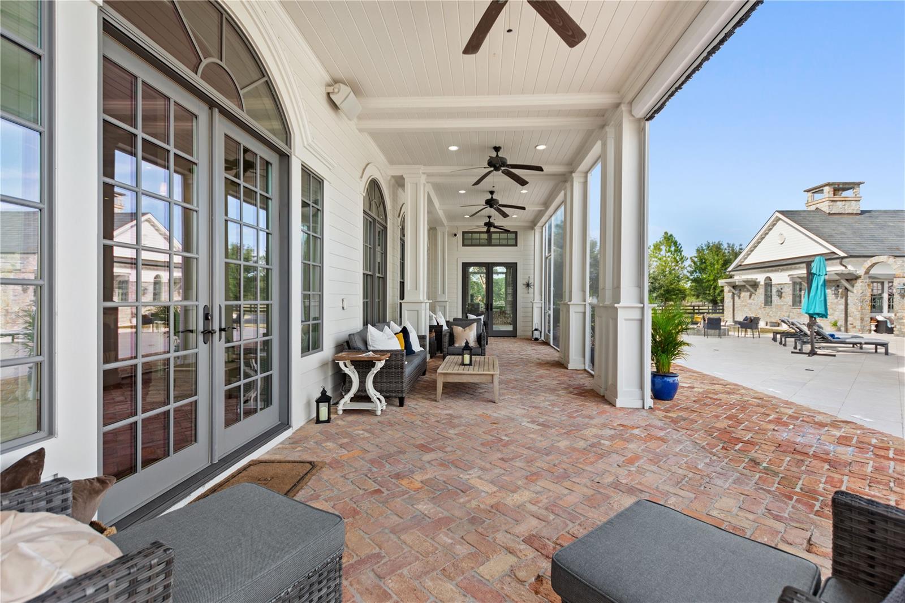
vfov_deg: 77.3
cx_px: 452
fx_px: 377
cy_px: 302
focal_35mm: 15
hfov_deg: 100.4
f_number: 4.5
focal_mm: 10
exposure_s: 1/40
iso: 100
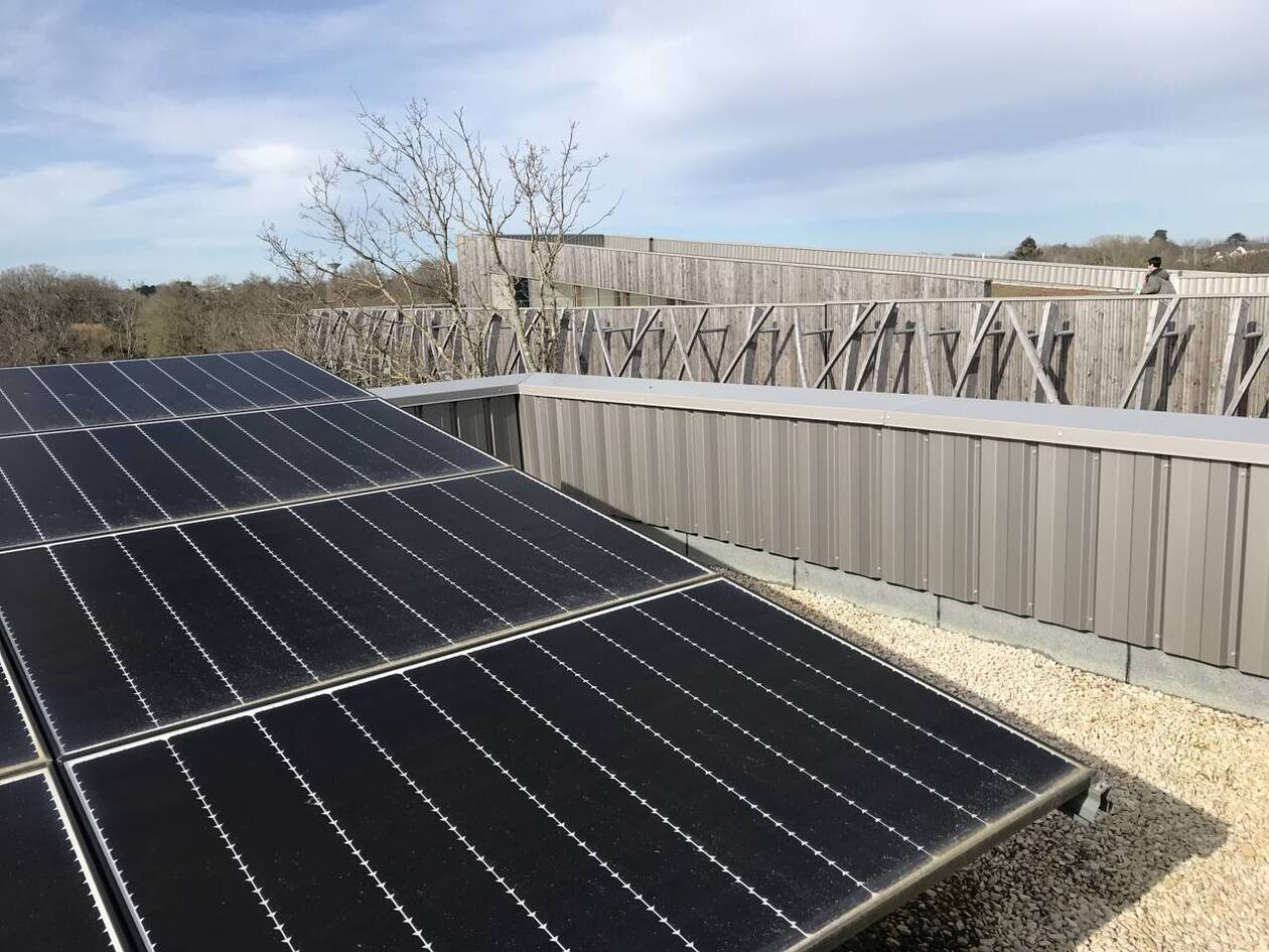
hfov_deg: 63.4
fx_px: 1026
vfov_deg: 49.7
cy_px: 476
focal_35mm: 28
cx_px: 634
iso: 20
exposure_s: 1/2457
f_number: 1.8
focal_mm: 3.99
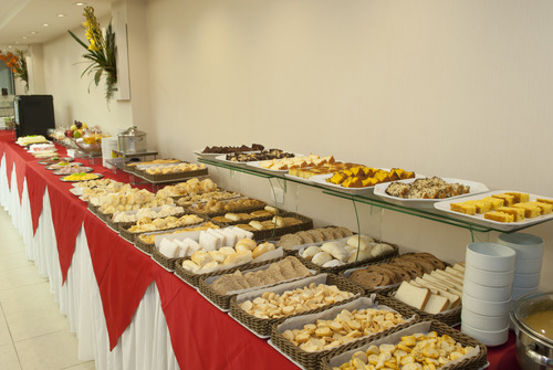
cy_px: 185
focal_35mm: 33
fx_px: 508
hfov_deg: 57.2
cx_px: 276
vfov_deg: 40.1
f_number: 7.1
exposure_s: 1
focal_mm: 22
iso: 100
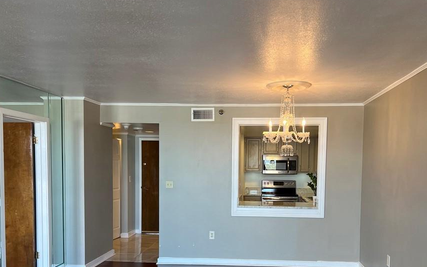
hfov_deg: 58.1
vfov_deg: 37.7
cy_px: 185
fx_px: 384
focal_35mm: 33
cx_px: 228
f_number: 1.5
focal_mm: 5.7
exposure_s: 1/120
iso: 125
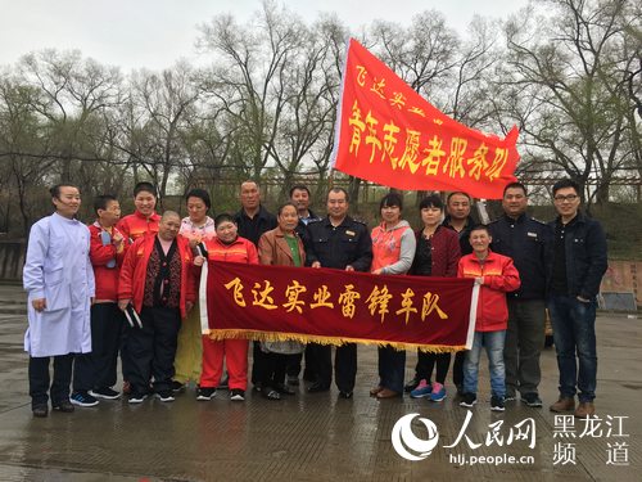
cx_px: 321
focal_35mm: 29
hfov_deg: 61.7
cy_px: 241
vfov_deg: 48.2
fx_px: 538
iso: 25
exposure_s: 1/172
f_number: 2.2
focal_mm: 4.15
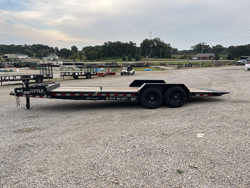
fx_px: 195
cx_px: 123
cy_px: 91
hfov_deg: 65.3
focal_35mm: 27
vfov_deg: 51.3
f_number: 1.6
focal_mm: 5.1
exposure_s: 1/481
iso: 50
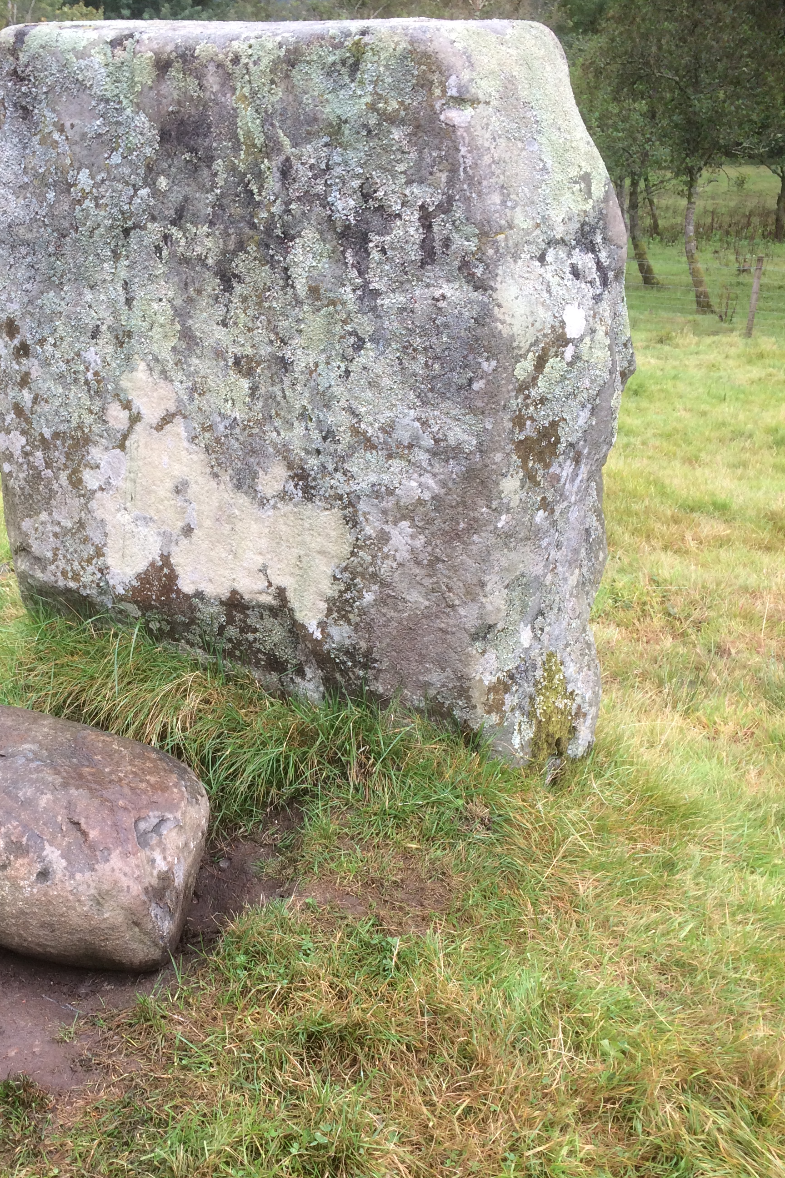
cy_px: 728
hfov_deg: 34.6
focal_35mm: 38
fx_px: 1243
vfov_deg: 50.2
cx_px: 240
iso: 40
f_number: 2.2
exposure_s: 1/100
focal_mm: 4.15
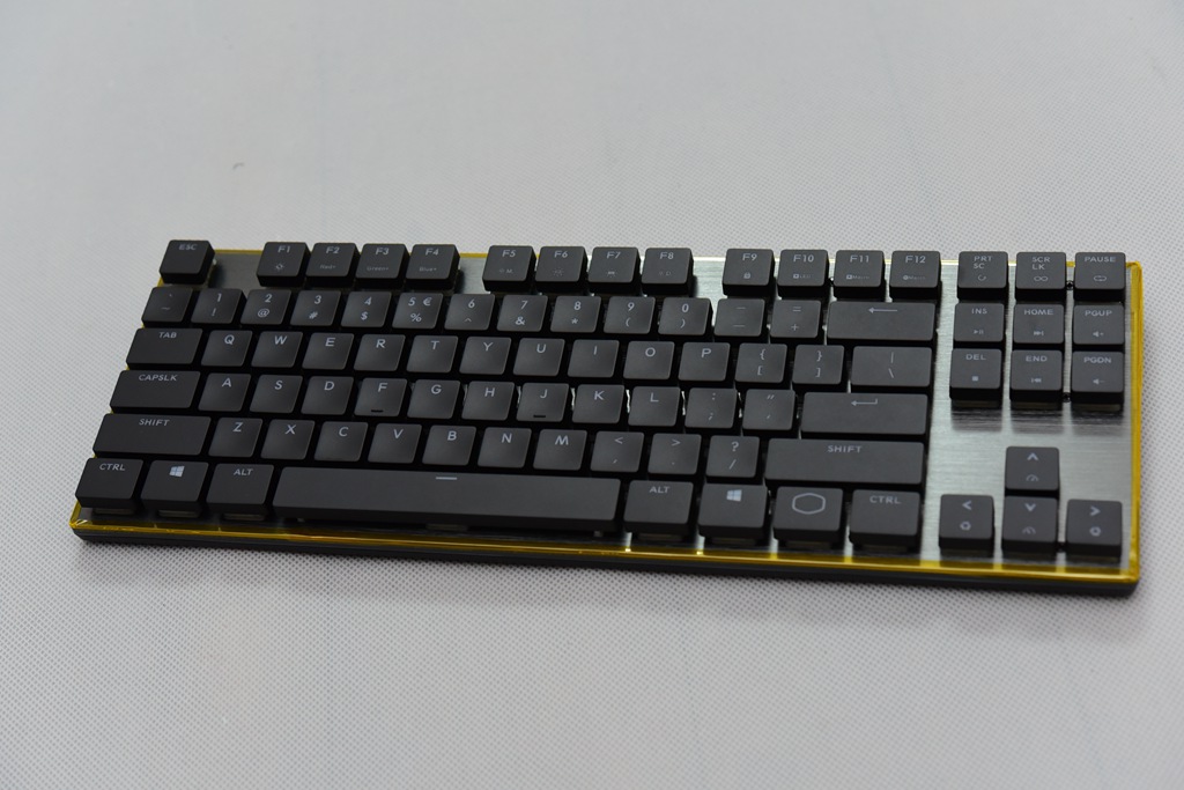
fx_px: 1973
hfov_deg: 33.4
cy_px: 395
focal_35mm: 60
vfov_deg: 22.6
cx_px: 592
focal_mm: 60
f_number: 5.6
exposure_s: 1/60
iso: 1600
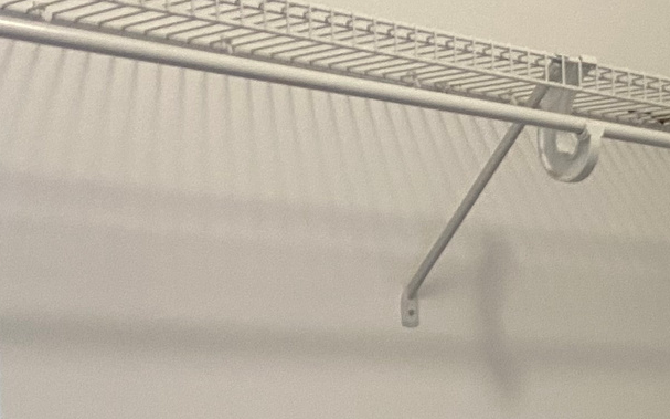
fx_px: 1698
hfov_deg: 19.7
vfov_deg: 13.3
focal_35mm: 93
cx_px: 967
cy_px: 626
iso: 125
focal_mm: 4.25
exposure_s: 1/60
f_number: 1.8
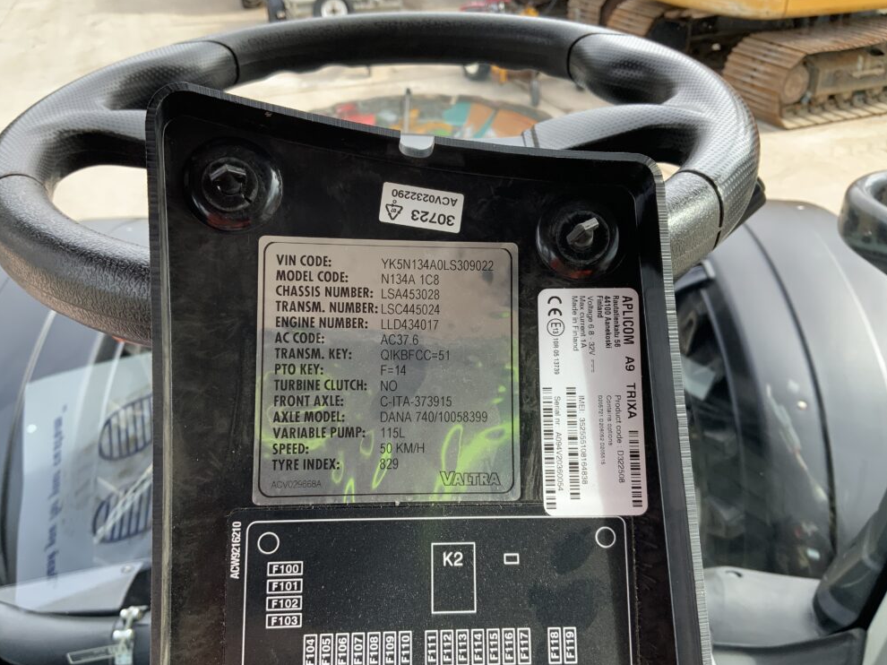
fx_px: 769
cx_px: 442
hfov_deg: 60.0
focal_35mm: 30
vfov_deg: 46.8
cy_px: 324
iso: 16
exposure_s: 1/171
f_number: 1.8
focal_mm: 3
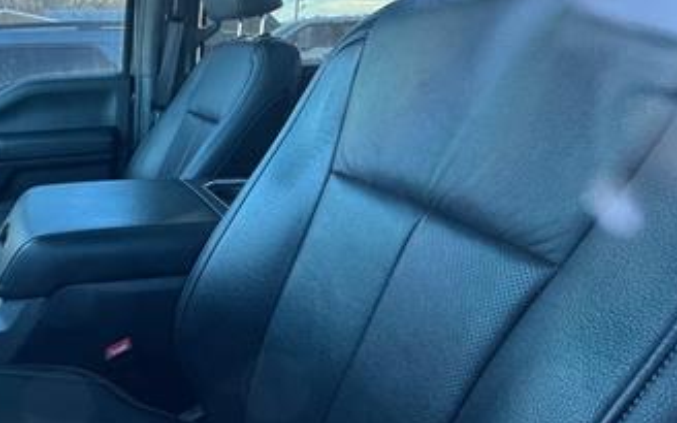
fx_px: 535
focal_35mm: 29
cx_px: 99
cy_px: 180
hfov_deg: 57.7
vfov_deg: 43.0
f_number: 2.2
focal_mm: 2.22
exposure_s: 1/60
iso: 800
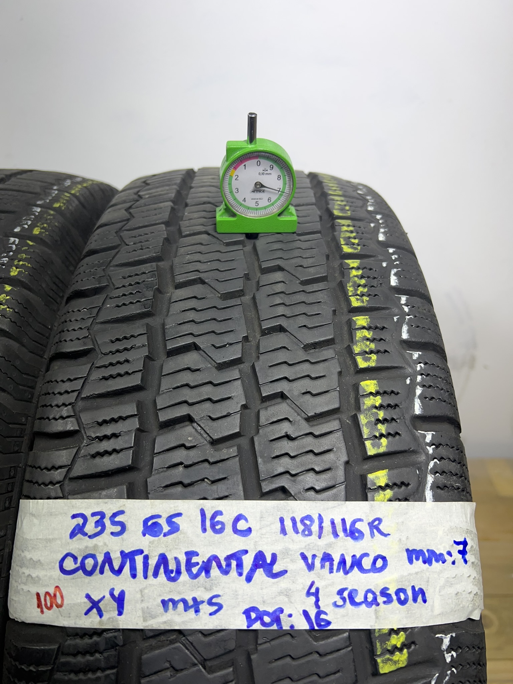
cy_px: 342
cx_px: 256
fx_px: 514
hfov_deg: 53.1
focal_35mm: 26
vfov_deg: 67.3
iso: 50
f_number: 1.5
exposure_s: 1/294
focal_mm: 5.7
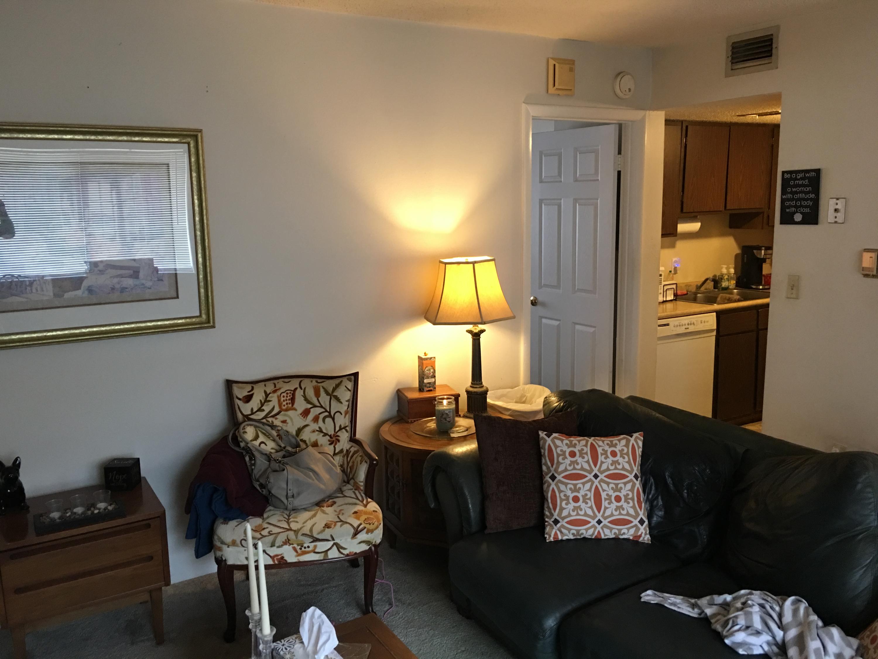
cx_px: 439
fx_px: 736
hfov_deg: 61.7
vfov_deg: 48.2
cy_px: 330
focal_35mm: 29
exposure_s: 1/15
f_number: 2.2
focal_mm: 4.15
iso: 100
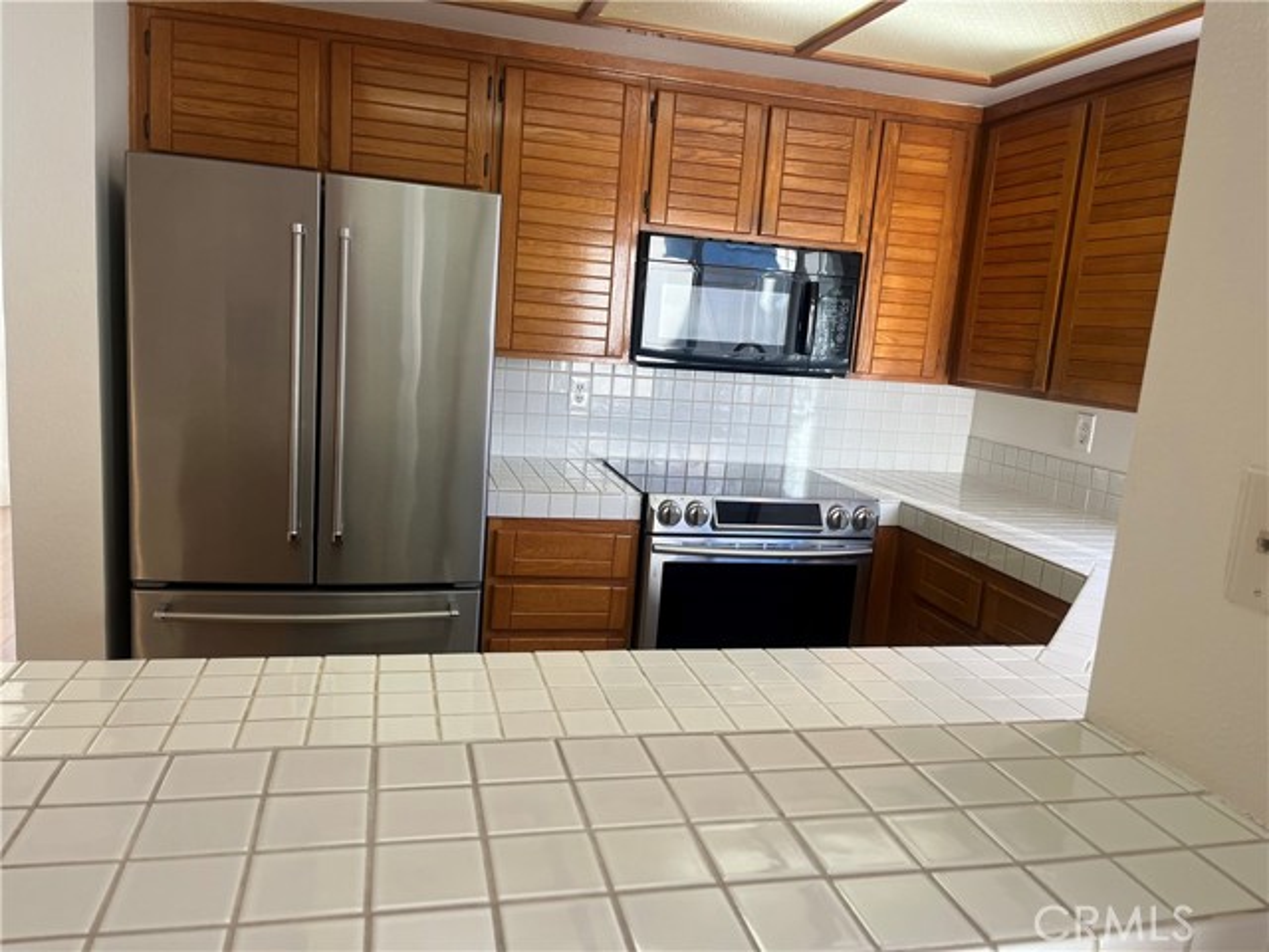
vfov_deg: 53.1
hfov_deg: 67.3
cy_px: 476
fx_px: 953
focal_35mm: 26
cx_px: 634
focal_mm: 5.1
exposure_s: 1/120
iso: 64
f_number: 1.6
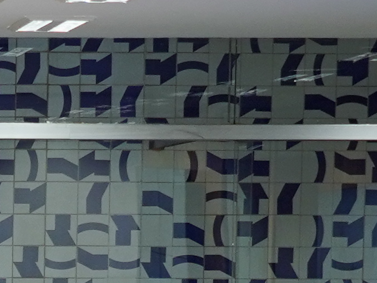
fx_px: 2548
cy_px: 529
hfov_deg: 8.1
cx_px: -321
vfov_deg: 6.2
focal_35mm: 234
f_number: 2
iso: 500
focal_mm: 28
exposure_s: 1/125
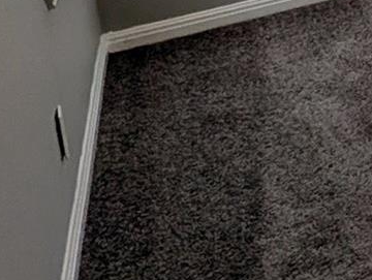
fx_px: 732
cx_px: 979
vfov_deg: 17.0
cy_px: -255
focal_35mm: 68
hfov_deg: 13.6
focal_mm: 2.02
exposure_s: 1/120
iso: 62
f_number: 1.7
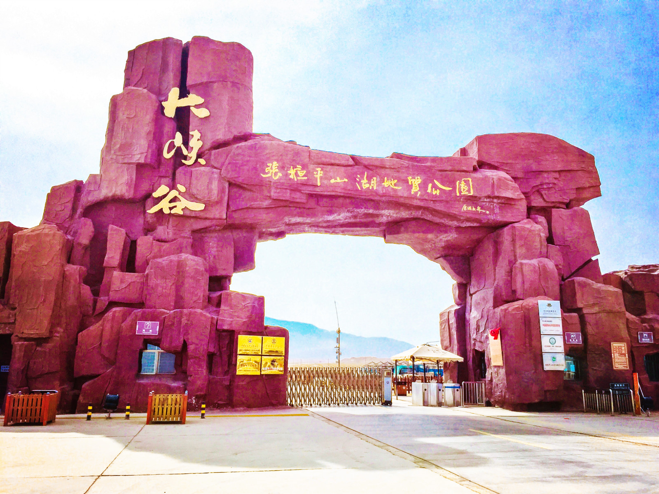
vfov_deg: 48.2
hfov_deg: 61.7
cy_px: 247
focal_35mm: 29
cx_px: 330
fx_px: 552
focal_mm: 4.15
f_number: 2.2
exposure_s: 1/3597
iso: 32
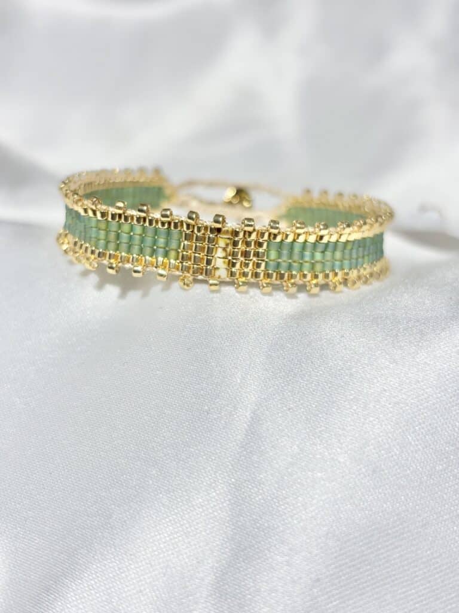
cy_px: 306
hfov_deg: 28.0
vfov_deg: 36.8
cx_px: 230
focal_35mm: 52
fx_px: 919
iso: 32
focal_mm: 5.96
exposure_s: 1/339
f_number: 1.6
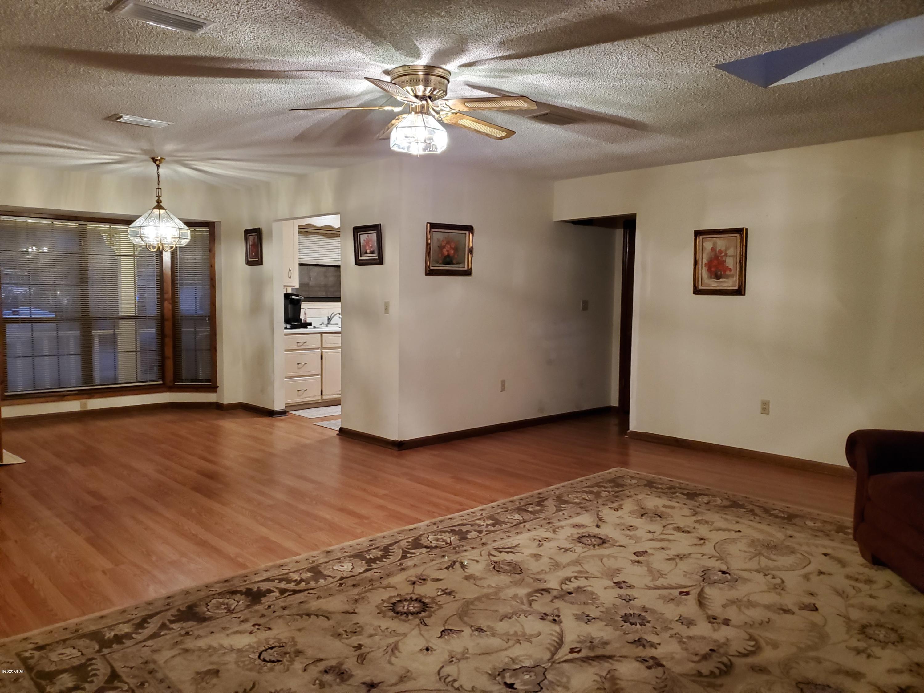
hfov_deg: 67.3
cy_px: 346
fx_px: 694
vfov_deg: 53.1
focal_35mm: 26
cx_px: 462
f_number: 1.5
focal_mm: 4.3
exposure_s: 1/39
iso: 500
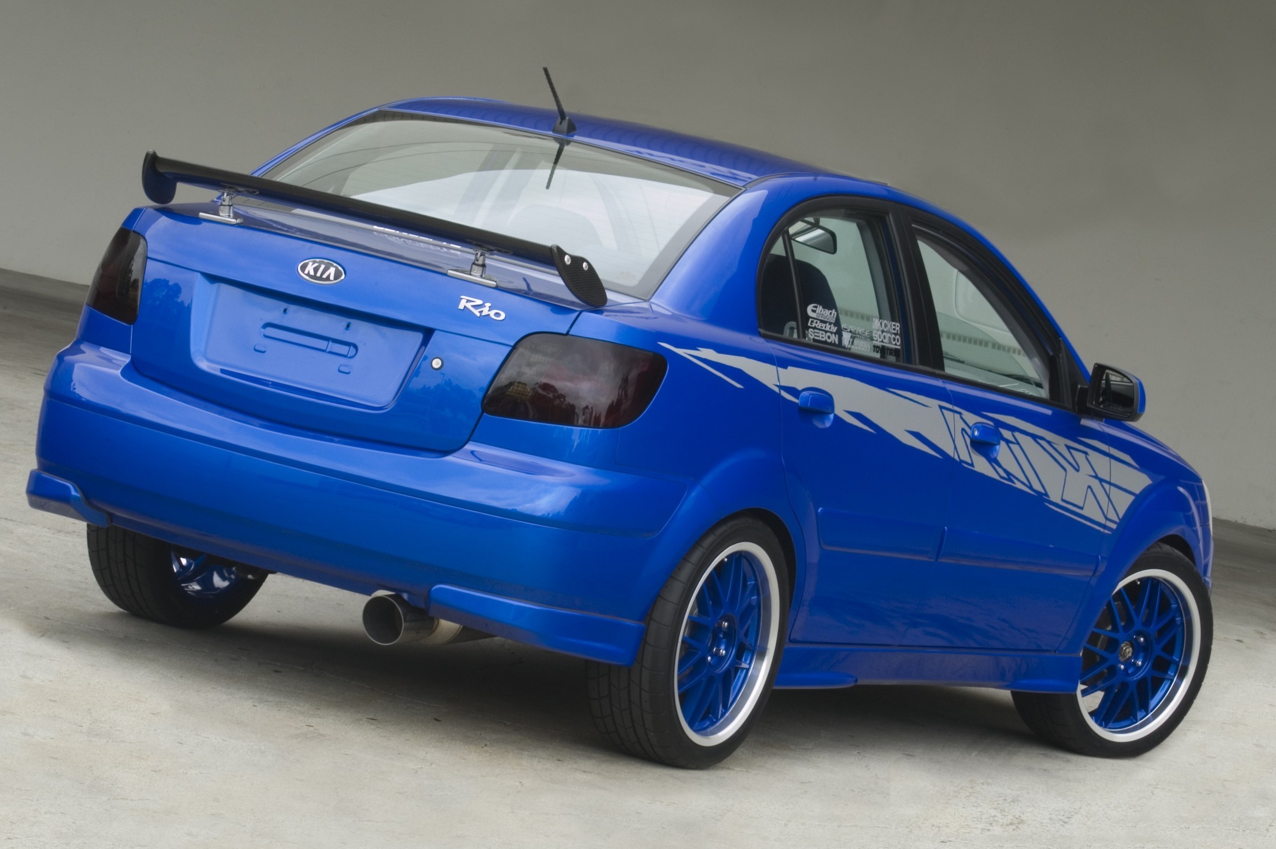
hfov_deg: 13.9
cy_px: 409
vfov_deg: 9.3
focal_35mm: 148
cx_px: 637
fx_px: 5242
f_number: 22
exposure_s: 1/2.5
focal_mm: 92
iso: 200
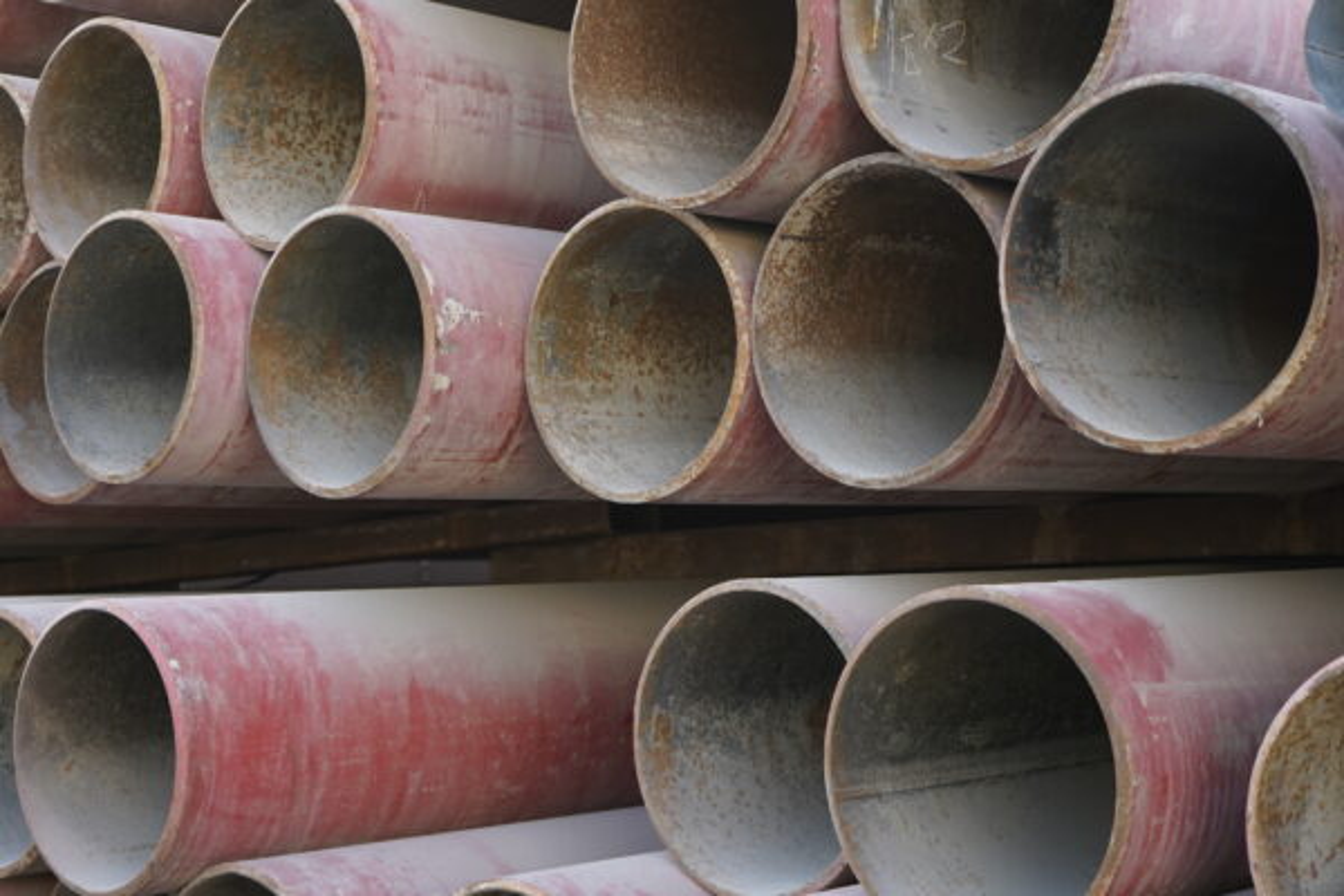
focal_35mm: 60
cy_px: 448
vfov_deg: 22.6
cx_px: 672
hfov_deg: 33.4
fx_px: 2240
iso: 1000
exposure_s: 1/400
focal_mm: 40
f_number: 5.6
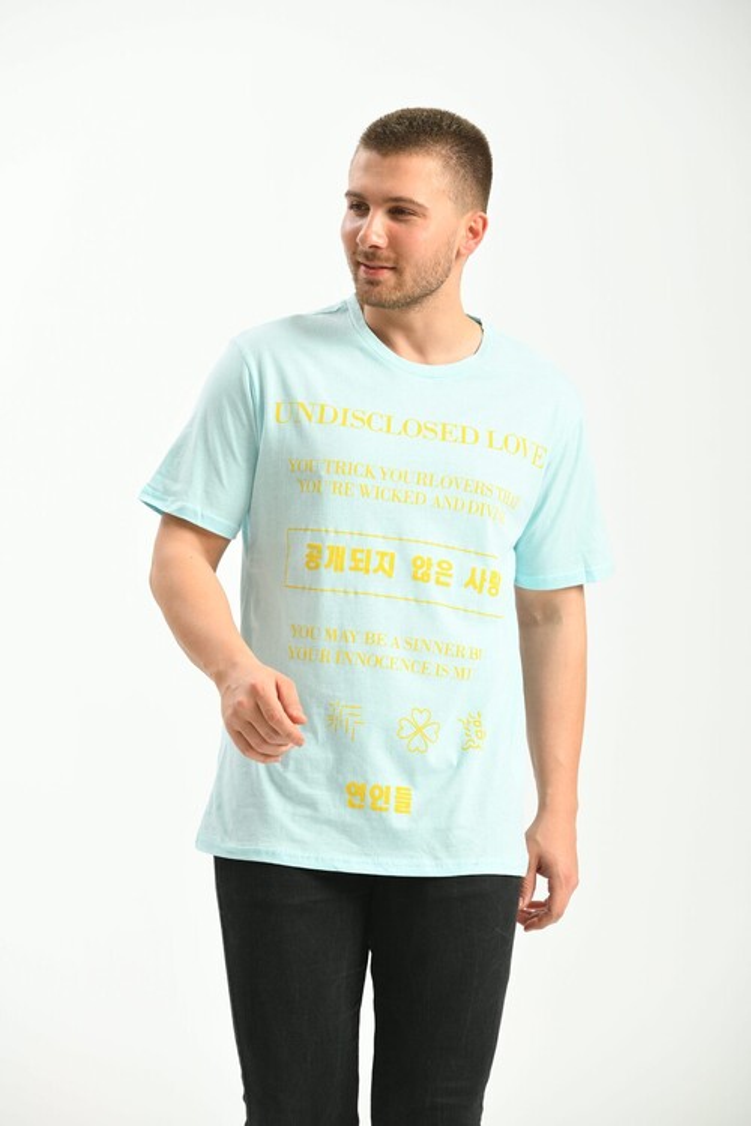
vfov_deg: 15.8
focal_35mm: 130
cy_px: 563
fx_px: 4068
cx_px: 376
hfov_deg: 10.5
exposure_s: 1/160
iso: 100
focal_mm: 130
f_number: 5.6
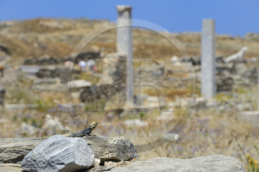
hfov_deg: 13.3
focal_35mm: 155
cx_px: 130
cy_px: 86
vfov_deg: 8.8
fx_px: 1114
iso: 200
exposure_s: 1/320
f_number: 11
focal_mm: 155
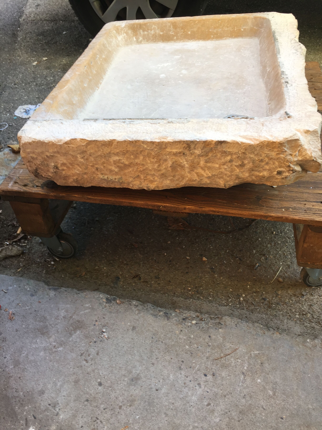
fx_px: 360
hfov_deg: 48.2
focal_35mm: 29
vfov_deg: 61.7
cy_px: 215
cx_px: 161
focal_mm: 4.15
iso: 32
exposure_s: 1/100
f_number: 2.2
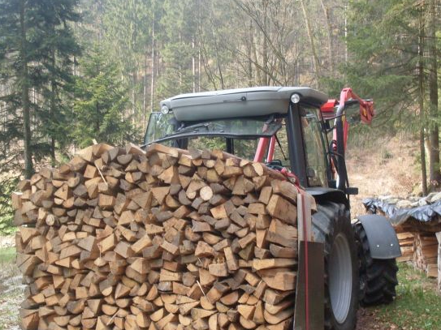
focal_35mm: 56
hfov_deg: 34.3
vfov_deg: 26.0
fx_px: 713
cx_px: 204
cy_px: 202
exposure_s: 1/125
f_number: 2.8
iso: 80
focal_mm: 6.3
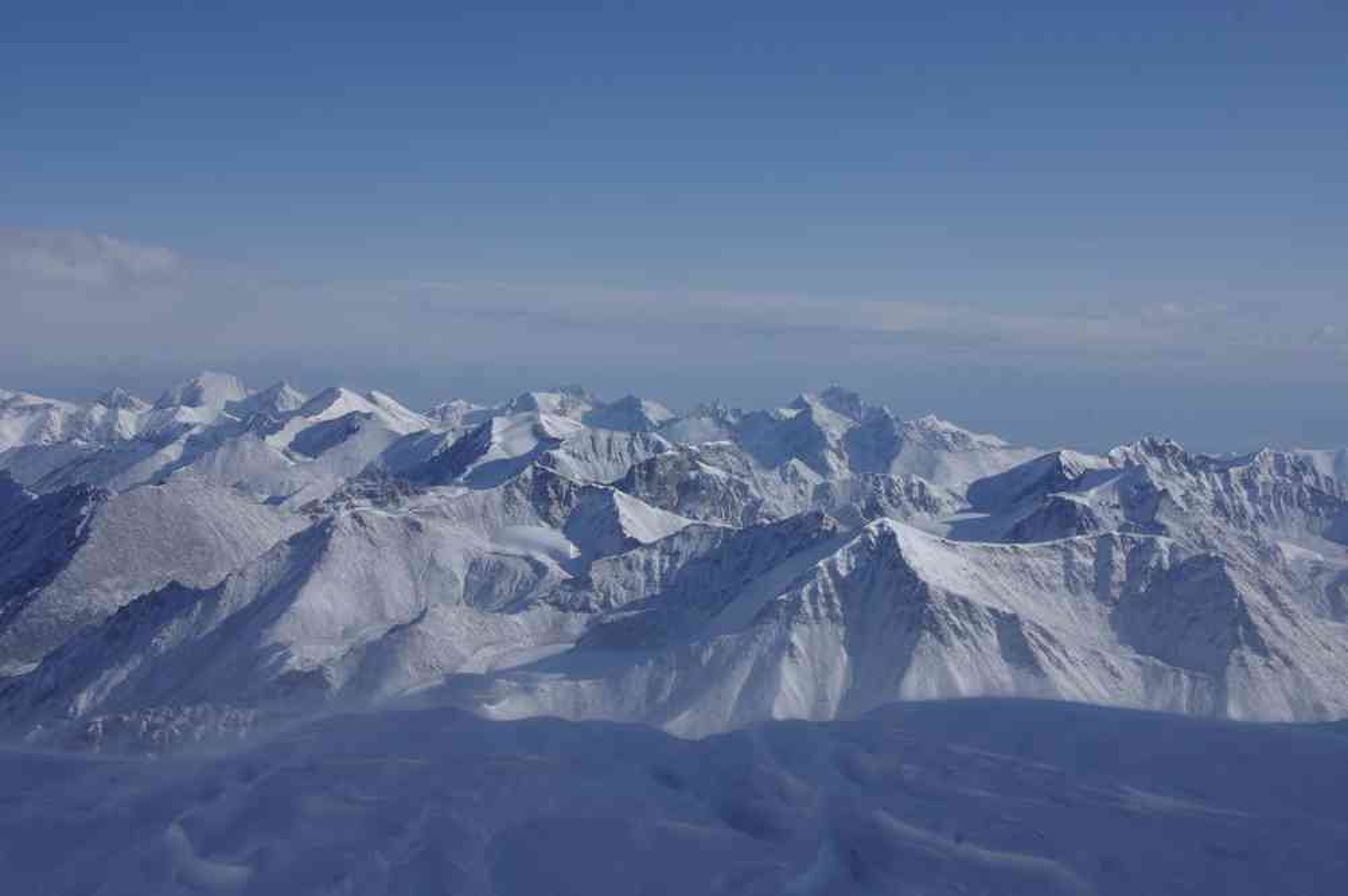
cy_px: 448
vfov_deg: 23.3
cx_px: 674
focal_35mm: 58
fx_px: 2177
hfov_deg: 34.4
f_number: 13
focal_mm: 38.8
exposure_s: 1/125
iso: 100
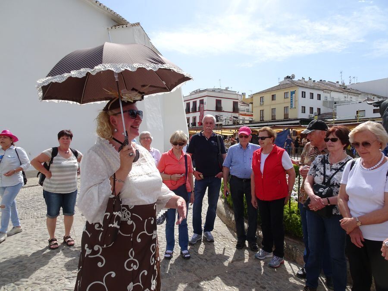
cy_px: 146
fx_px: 269
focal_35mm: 24
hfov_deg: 71.6
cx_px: 194
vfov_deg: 56.8
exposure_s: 1/1000
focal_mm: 4.1
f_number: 3.5
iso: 80
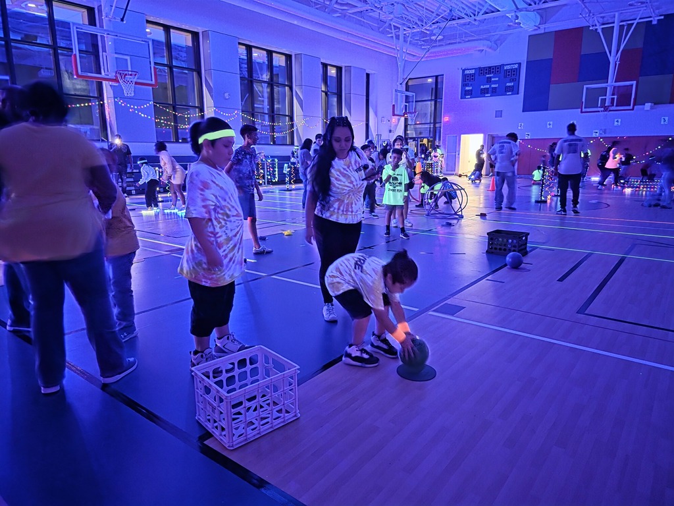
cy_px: 253
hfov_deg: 73.9
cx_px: 337
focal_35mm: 23
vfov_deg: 58.9
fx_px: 448
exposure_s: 1/15
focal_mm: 6.3
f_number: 1.7
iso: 2000
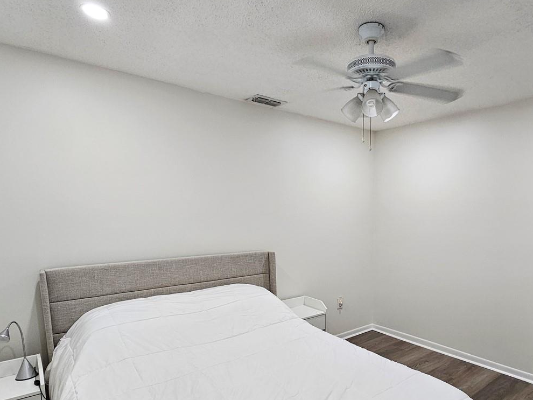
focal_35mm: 21
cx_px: 333
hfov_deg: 77.6
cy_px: 256
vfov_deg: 62.4
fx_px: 323
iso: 125
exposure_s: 1/60
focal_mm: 2.2
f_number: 2.2
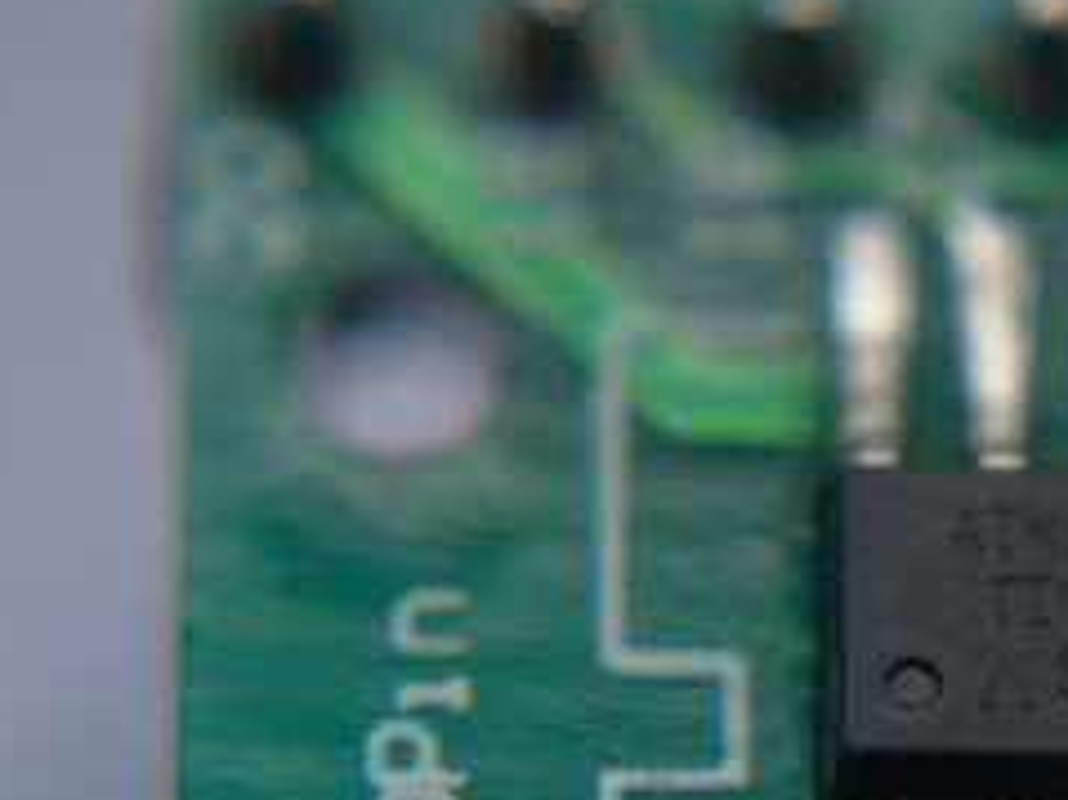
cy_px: 594
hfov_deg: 8.5
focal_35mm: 232
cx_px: 1193
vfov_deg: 6.4
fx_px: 7154
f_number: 5.6
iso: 400
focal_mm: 48
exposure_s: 1/125
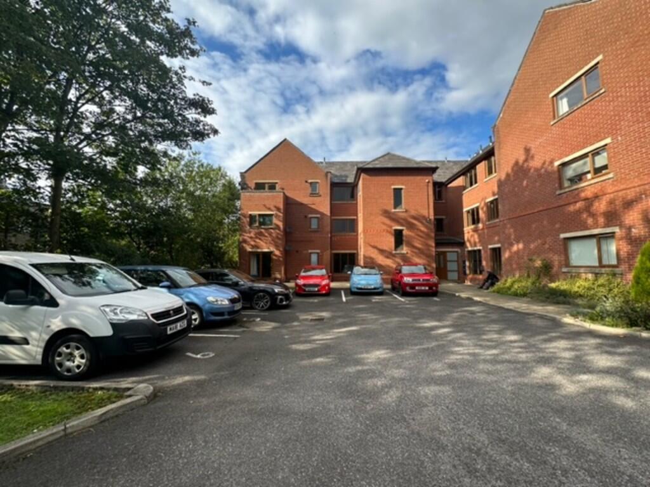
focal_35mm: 14
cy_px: 244
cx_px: 325
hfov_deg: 102.1
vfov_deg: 85.7
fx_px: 263
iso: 40
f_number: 2.2
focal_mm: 2.22
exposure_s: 1/540
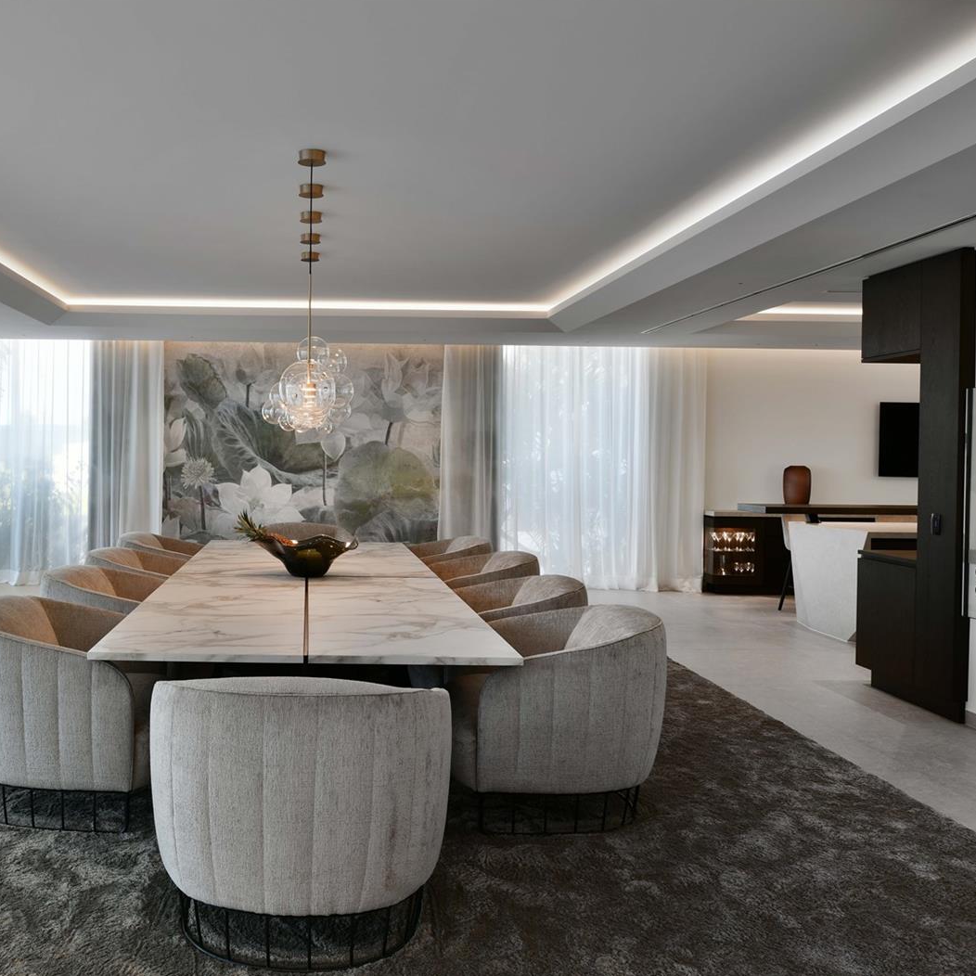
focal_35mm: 31
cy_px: 488
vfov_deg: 52.5
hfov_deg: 51.3
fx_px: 989
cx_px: 307
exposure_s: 1/4
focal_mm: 24
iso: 100
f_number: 11
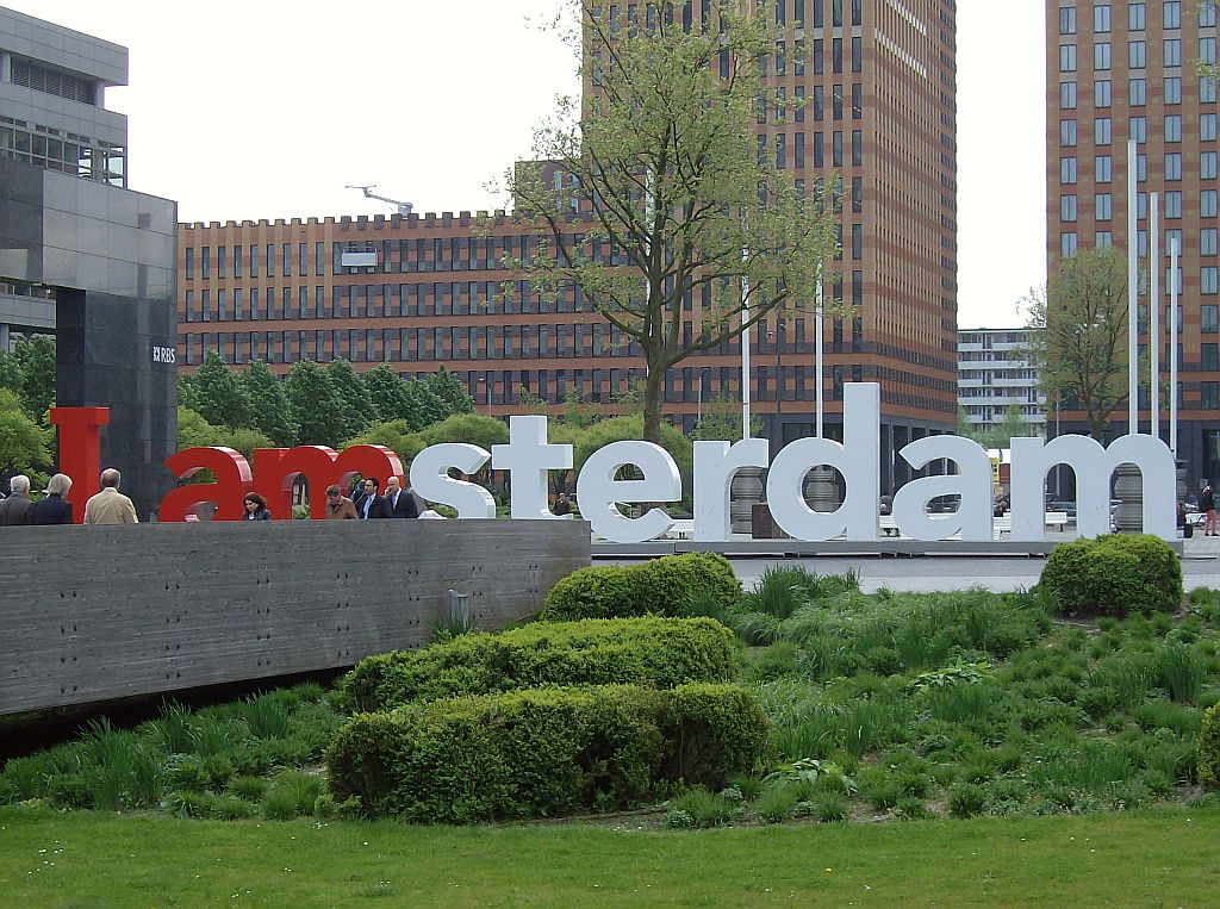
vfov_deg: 20.9
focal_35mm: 70
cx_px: 610
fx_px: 2461
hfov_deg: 27.8
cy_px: 454
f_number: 6.2
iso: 100
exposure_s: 1/230
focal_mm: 11.6
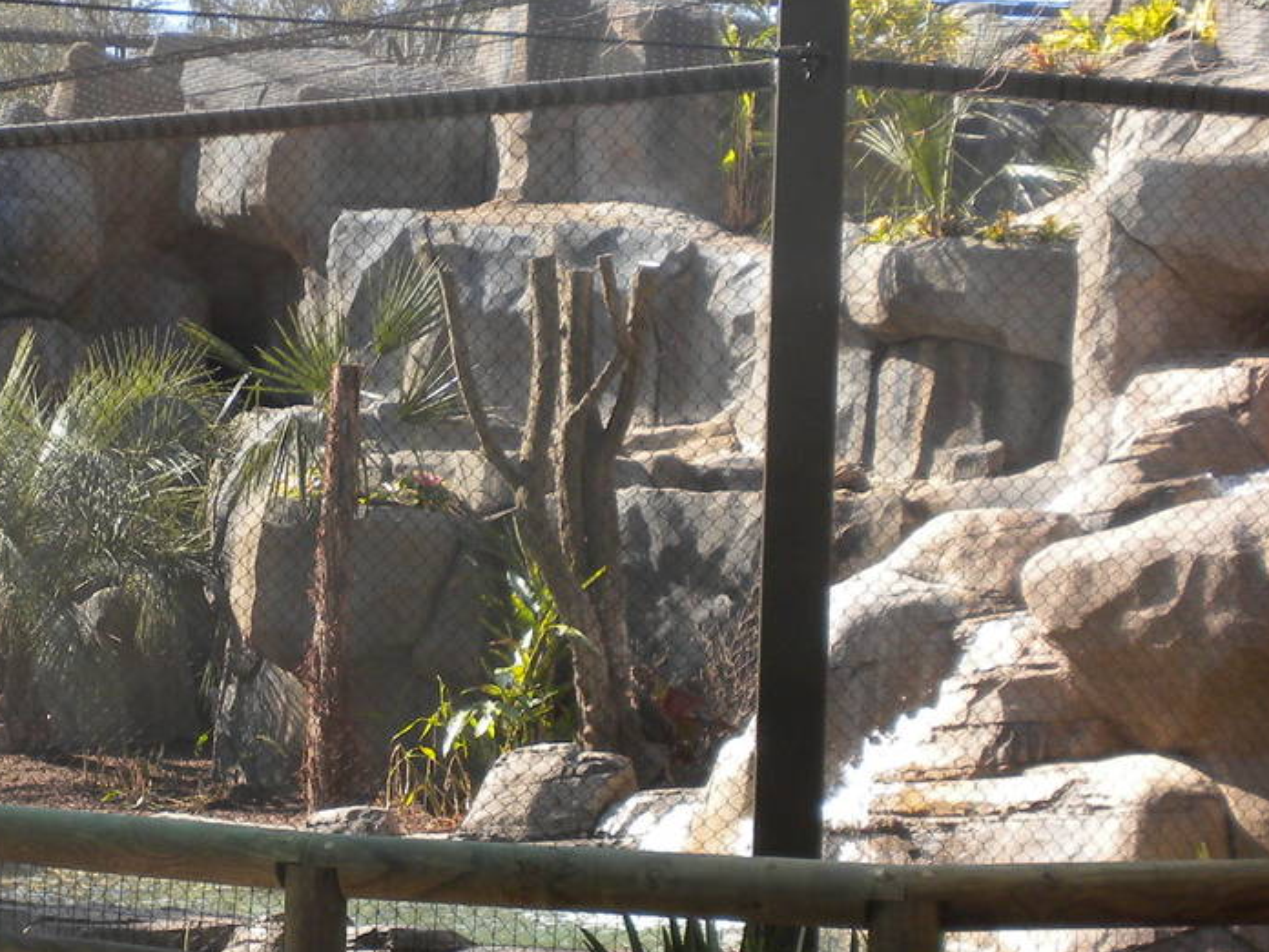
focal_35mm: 85
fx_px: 3116
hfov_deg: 22.6
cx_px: 208
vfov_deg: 17.2
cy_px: 755
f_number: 3.5
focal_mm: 6.6
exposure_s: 1/232
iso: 64
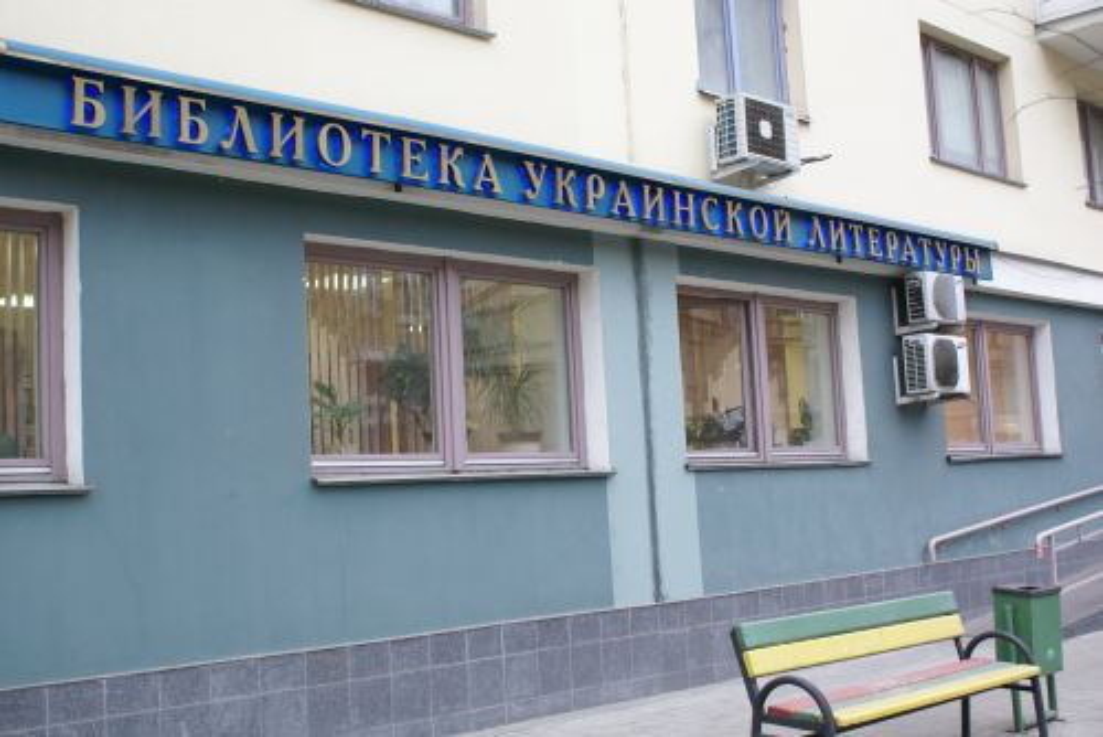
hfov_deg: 46.4
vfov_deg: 31.9
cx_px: 552
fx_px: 1288
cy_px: 368
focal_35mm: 42
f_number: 4.5
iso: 400
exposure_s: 1/40
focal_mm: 28
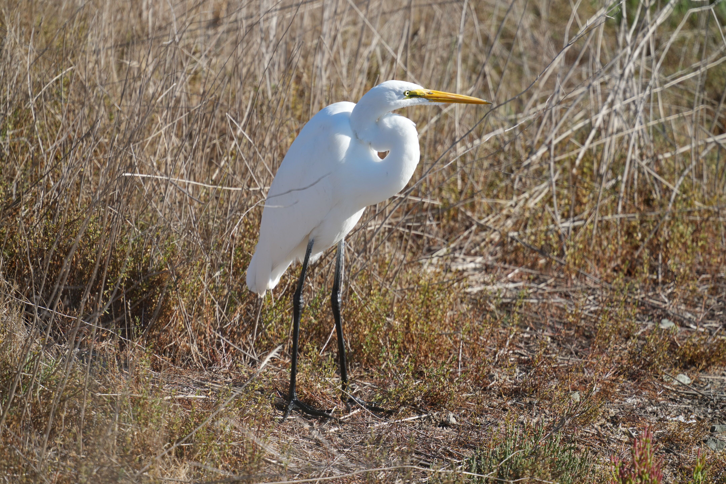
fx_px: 12099
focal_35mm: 600
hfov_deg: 3.4
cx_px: 363
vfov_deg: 2.3
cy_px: 242
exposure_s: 1/1250
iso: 500
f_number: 5.6
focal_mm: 600
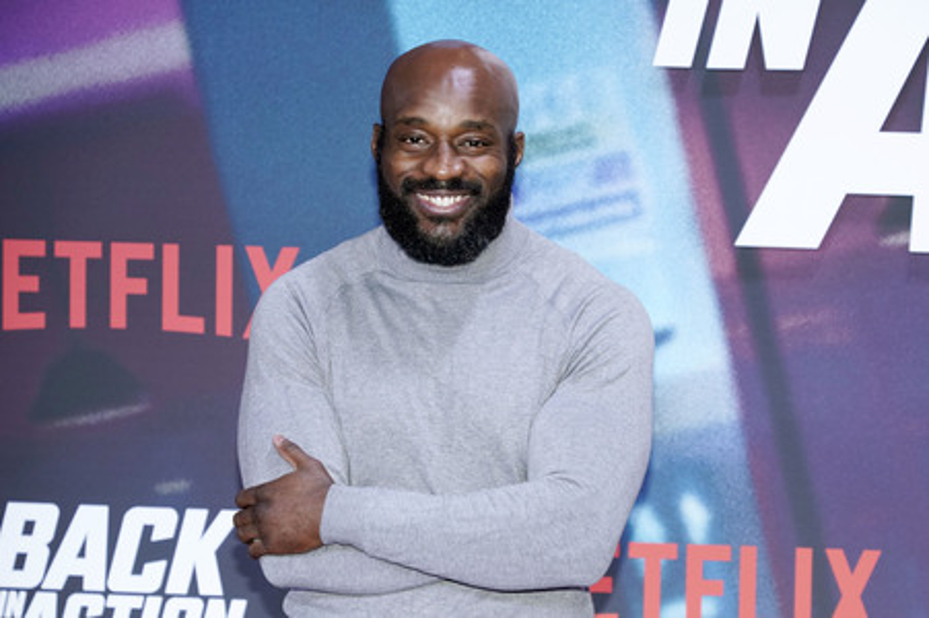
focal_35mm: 118
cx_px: 464
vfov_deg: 11.6
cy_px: 309
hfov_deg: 17.4
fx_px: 3043
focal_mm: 118
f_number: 5.6
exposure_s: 1/160
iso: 1000
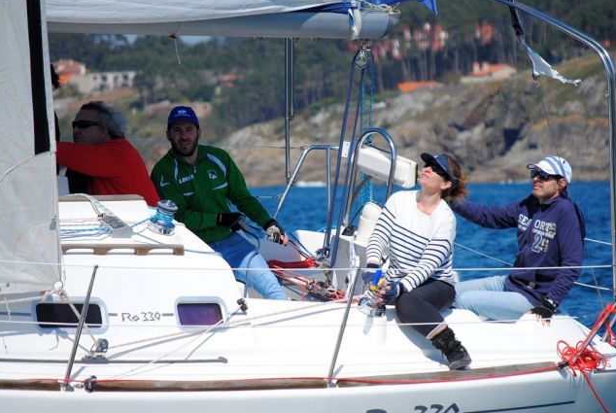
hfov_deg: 7.5
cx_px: 324
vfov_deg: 5.0
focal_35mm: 275
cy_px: 224
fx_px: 4707
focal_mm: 145
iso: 200
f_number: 5
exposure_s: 1/1600
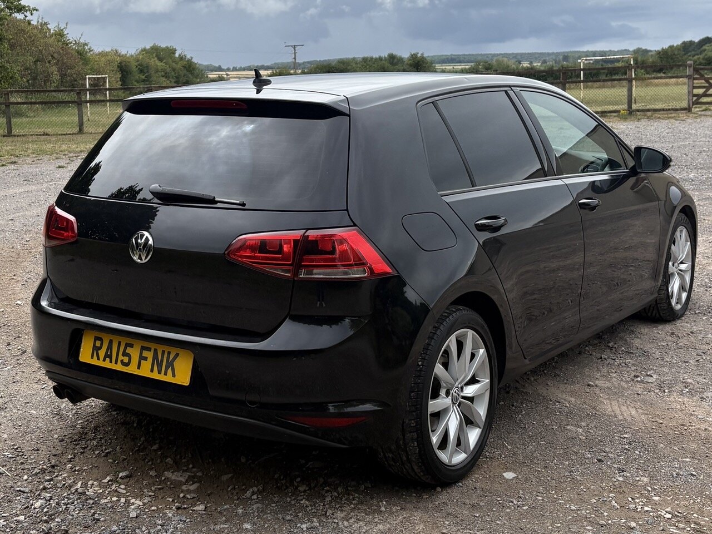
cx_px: 356
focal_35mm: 26
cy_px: 267
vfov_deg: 53.1
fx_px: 535
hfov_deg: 67.3
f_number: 1.6
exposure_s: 1/2208
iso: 50
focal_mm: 5.96
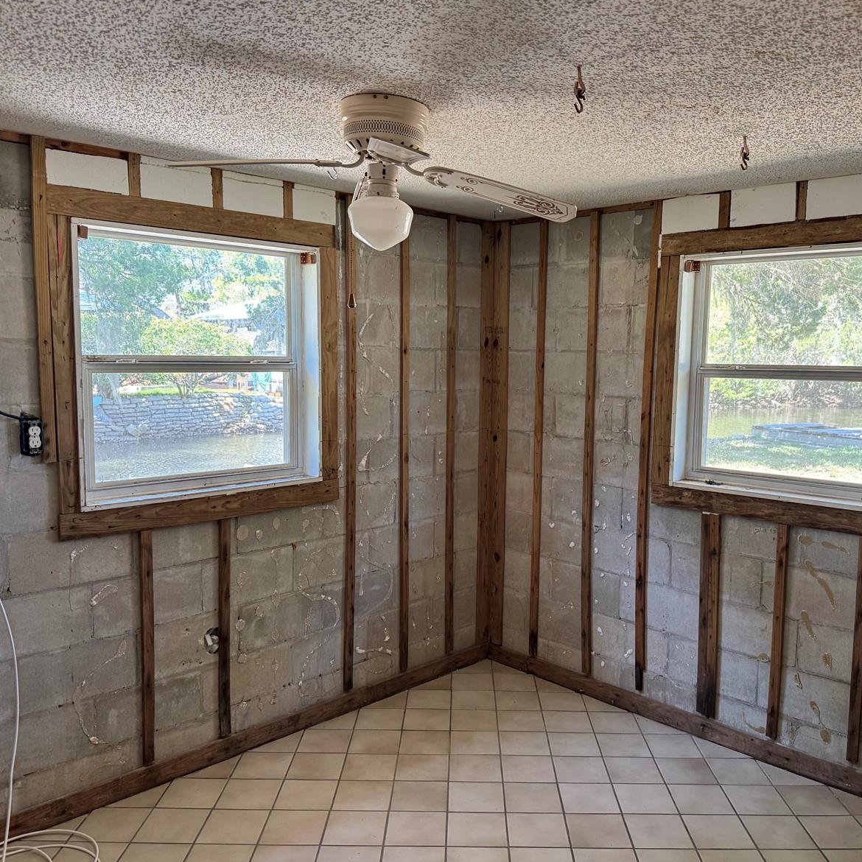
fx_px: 817
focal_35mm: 29
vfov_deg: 55.6
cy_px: 433
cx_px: 477
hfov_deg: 55.5
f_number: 1.78
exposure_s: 1/121
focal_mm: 6.76
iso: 200
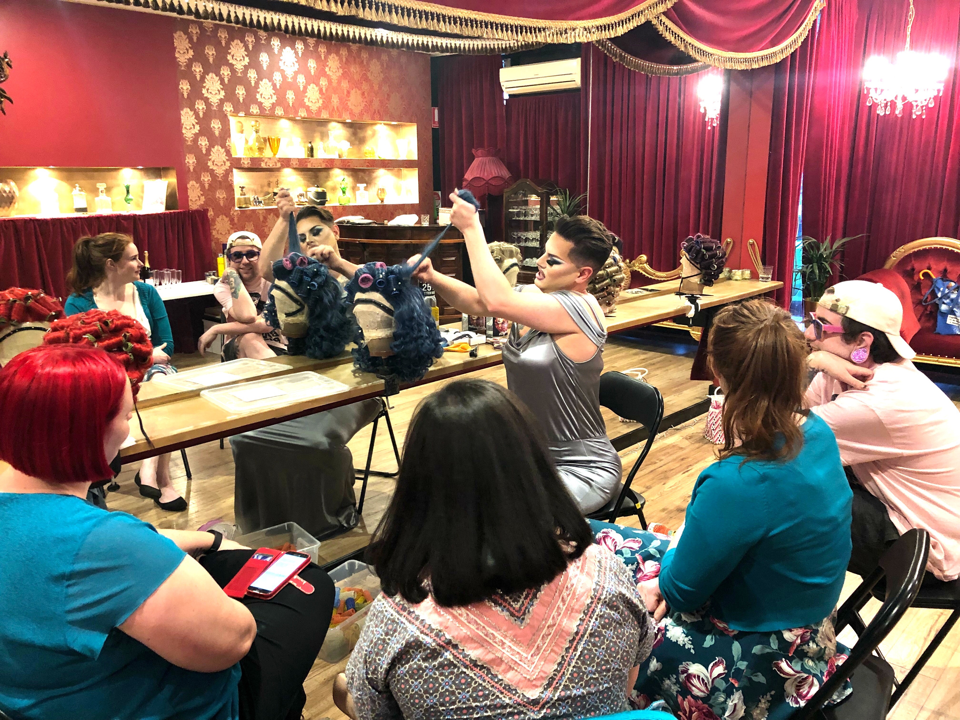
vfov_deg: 49.7
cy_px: 360
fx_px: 777
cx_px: 480
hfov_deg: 63.4
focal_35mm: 28
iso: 80
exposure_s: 1/7
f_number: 1.8
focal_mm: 4
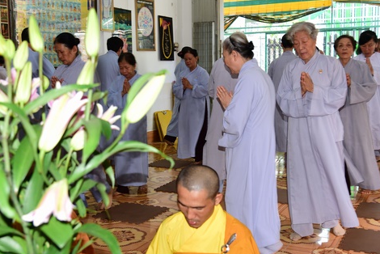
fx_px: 496
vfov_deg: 28.7
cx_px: 195
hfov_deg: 41.9
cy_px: 127
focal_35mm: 47
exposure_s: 1/30
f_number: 4
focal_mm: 34
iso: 200
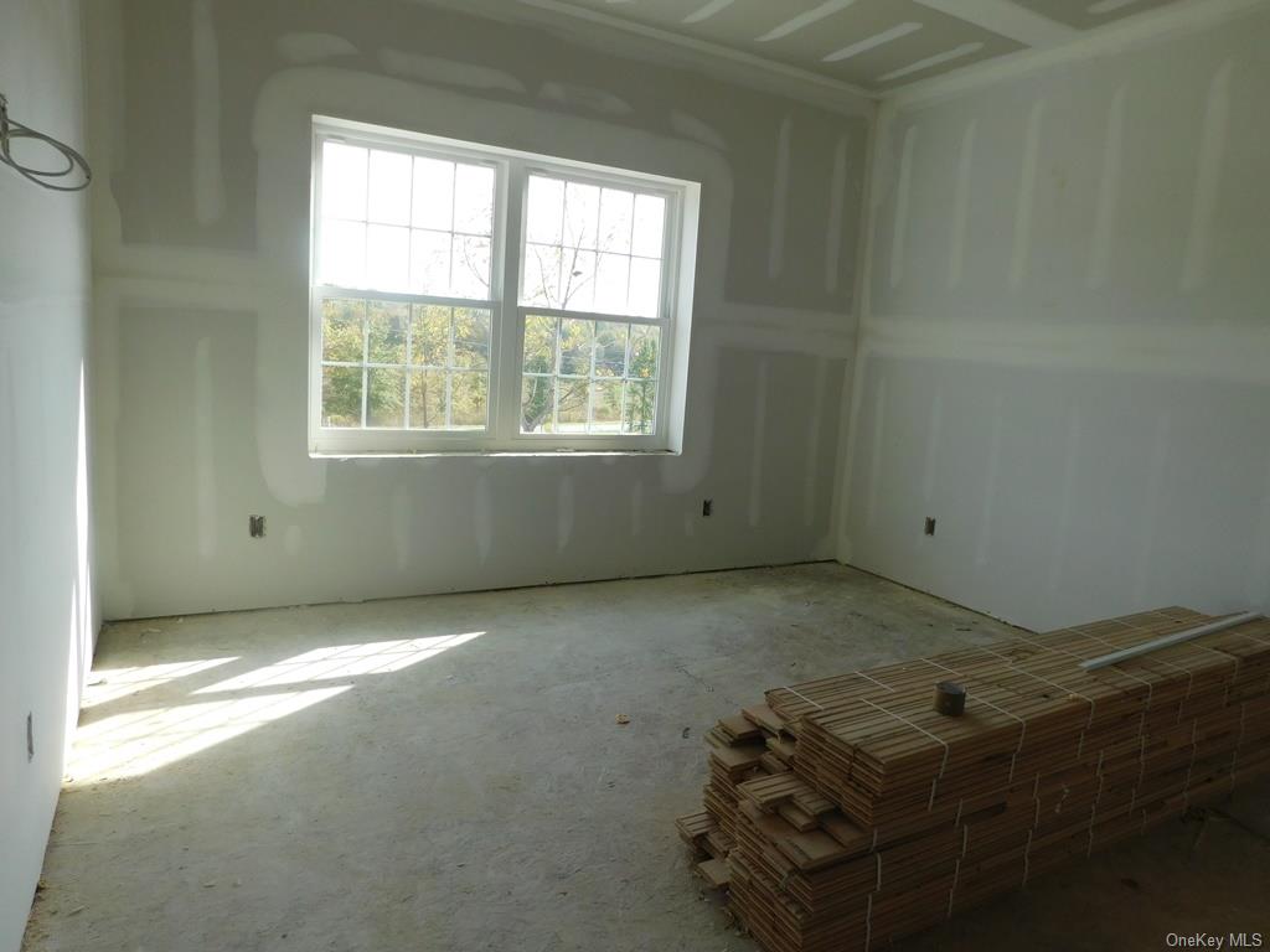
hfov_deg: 73.9
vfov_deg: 58.9
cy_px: 476
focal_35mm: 23
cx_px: 635
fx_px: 844
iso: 125
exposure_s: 1/250
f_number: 3
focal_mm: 4
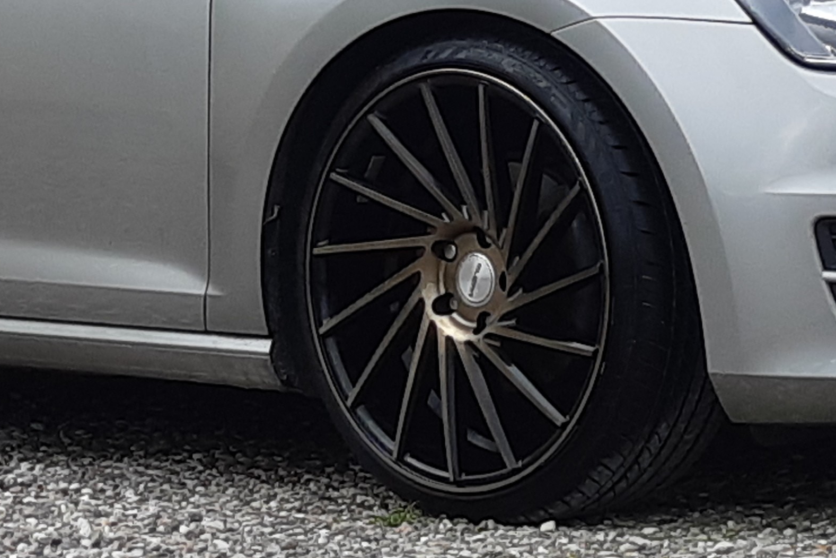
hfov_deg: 25.7
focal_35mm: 79
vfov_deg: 17.3
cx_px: 442
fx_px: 1835
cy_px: 212
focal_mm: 3.93
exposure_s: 1/985
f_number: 1.7
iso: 40
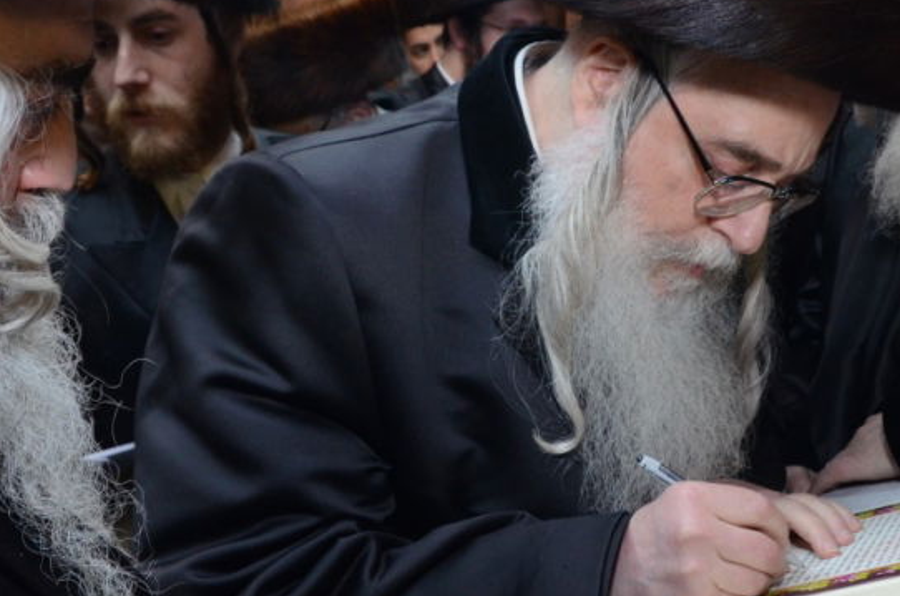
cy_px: 312
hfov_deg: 39.0
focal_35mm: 51
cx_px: 450
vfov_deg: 26.4
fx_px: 1272
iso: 1250
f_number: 5.6
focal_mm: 18
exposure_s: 1/100
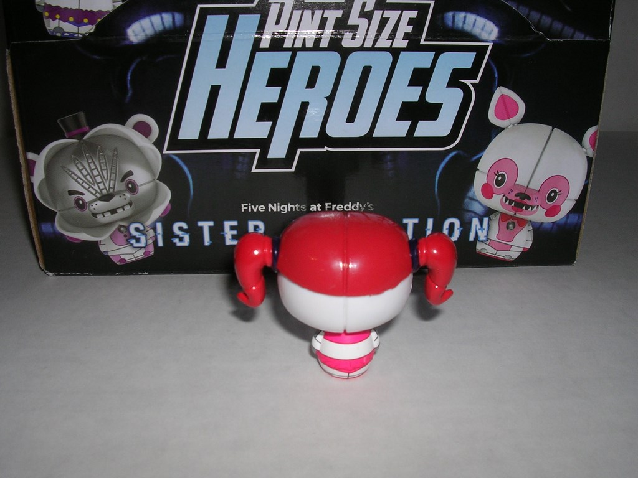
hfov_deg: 49.0
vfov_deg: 37.7
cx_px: 319
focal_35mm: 38
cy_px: 239
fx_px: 700
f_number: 5.6
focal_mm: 5.8
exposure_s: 1/60.1
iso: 50
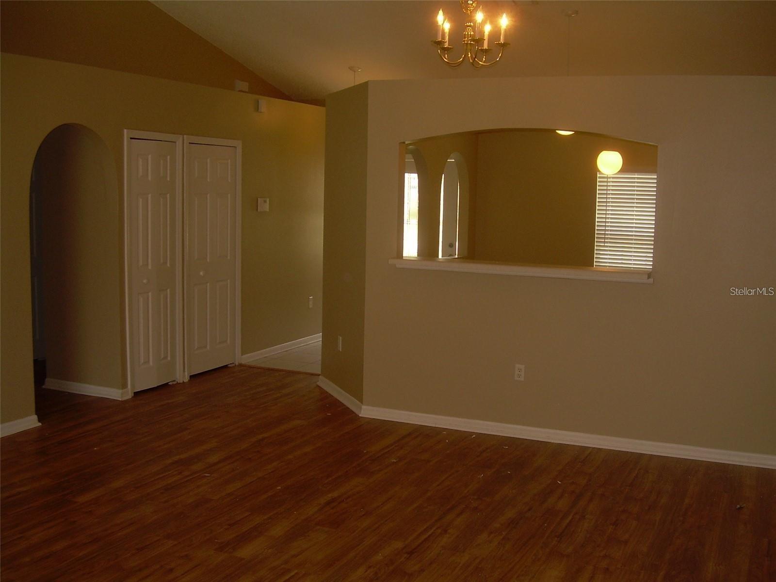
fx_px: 852
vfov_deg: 37.7
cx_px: 388
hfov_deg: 49.0
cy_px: 291
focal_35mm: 38
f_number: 2.8
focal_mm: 6.3
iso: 50
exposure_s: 1/60
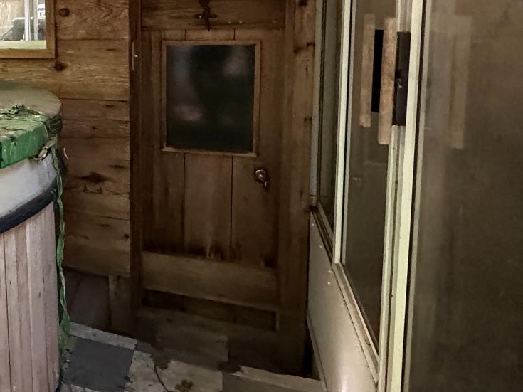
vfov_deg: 35.4
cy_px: 70
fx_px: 589
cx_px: -85
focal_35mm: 39
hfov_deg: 37.7
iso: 800
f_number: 2.2
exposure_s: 1/60
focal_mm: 2.22
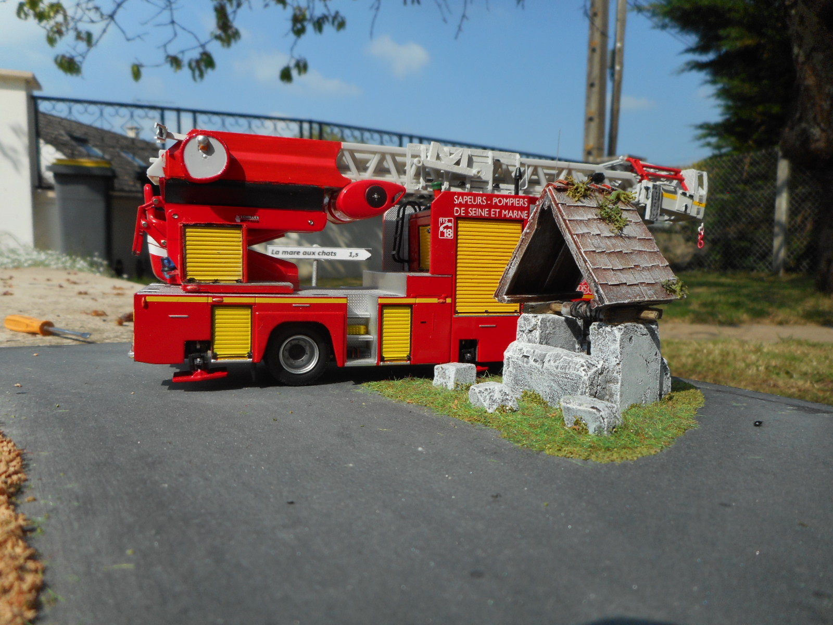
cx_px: 416
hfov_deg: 69.4
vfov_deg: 54.9
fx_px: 602
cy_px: 312
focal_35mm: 25
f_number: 3.7
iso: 80
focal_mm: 4.5
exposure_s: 1/1000
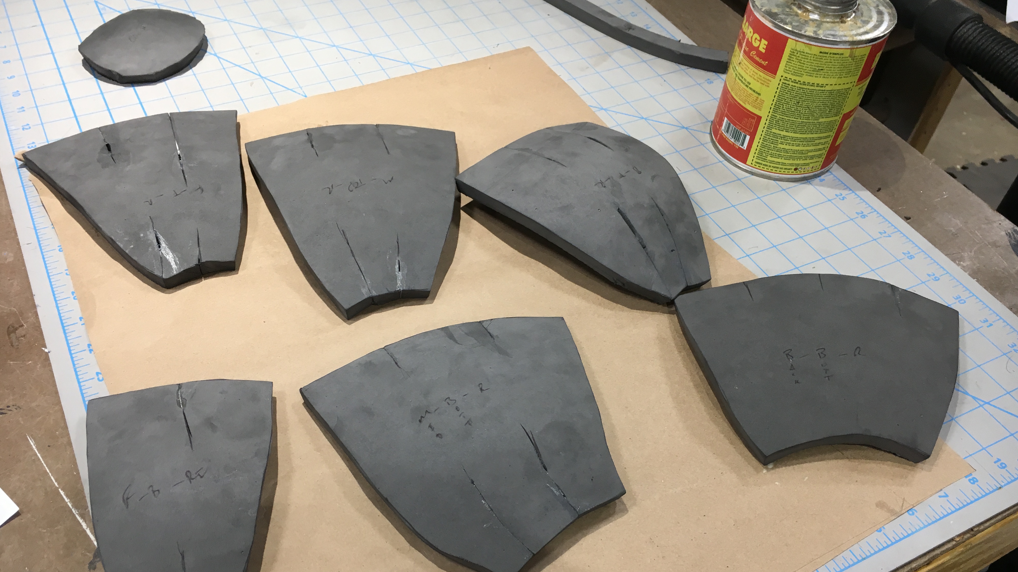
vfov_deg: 36.5
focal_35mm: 32
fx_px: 864
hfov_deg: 61.0
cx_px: 505
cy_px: 355
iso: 25
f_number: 2.2
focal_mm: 4.15
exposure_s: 1/30
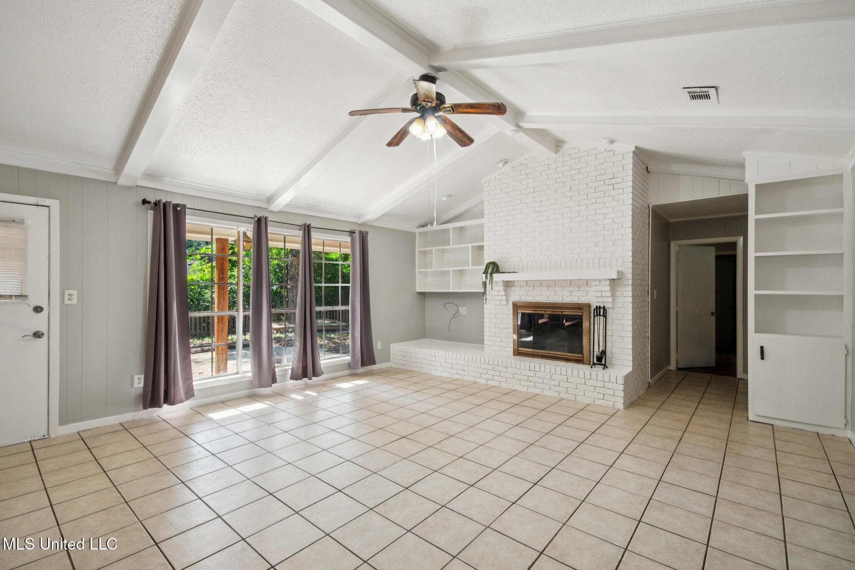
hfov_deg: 100.4
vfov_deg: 77.3
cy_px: 285
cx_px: 428
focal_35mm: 15
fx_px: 356
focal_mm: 10
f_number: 7.1
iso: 200
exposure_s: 1/50
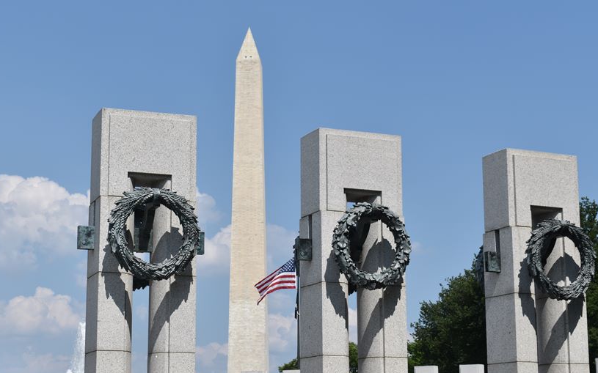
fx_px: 1189
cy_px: 215
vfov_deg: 17.8
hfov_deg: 28.2
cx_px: 252
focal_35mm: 73
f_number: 10
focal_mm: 38
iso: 100
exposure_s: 1/320
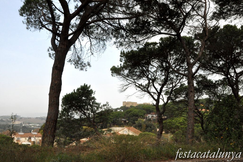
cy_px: 81
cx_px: 122
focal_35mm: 39
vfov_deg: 34.1
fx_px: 263
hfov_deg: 49.6
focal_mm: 26
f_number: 14
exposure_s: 1/800
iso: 3200
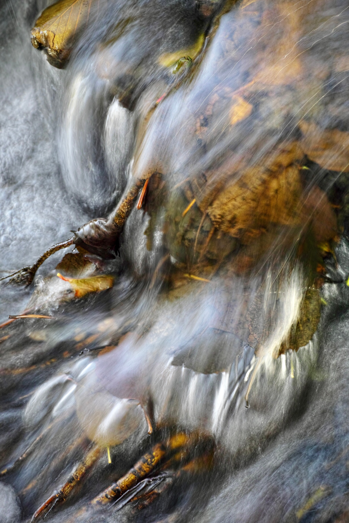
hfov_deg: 18.2
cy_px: 262
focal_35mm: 75
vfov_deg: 27.0
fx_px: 1091
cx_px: 174
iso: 200
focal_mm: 50
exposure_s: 1/5
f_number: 10
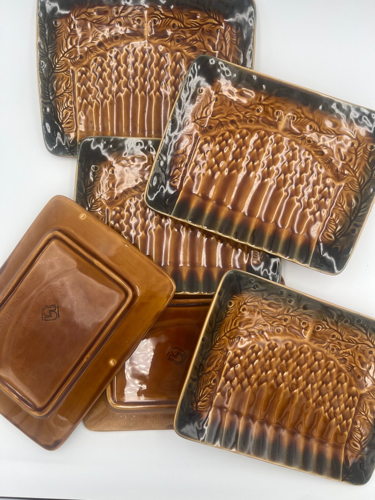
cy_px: 250
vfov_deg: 67.3
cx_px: 188
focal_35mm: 26
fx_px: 376
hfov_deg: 53.1
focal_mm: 5.1
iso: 40
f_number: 1.6
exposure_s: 1/194
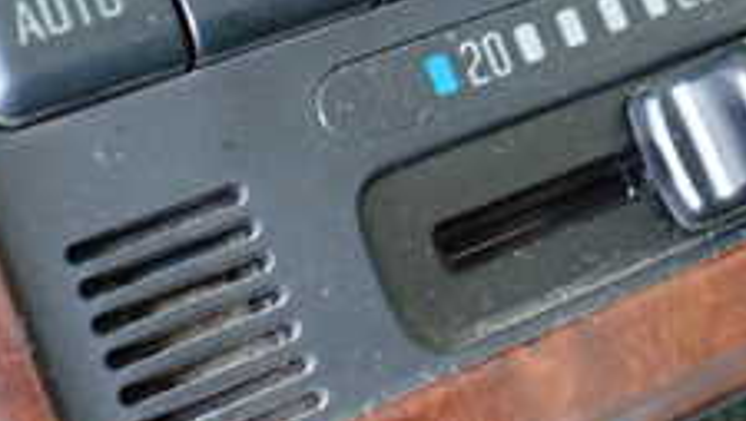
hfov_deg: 23.9
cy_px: -56
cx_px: 633
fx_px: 1722
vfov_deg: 13.6
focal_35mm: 87
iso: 800
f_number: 2.3
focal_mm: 5.4
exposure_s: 1/50
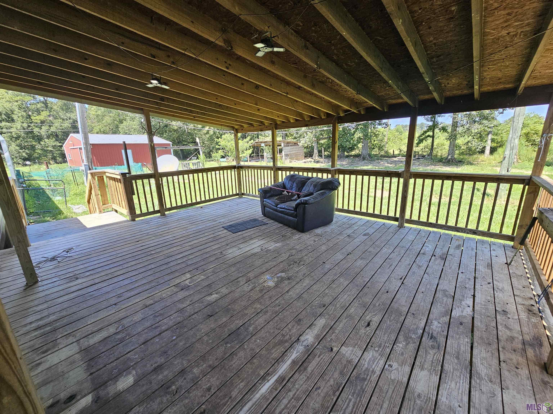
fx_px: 208
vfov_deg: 89.9
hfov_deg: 106.2
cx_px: 276
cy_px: 207
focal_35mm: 13
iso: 50
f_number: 2.2
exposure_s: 1/183
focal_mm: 2.2
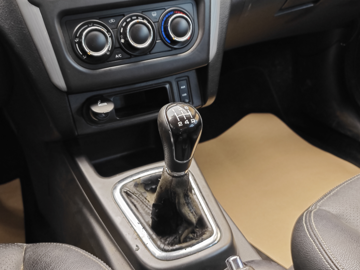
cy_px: 135
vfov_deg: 31.5
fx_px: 478
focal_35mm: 46
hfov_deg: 41.2
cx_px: 180
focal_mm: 8.7
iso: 2000
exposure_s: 1/25
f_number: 1.9
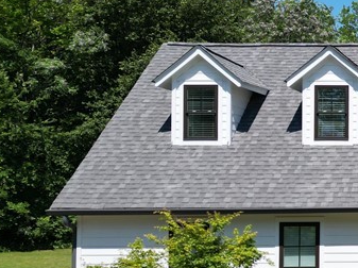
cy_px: 155
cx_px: 496
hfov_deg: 23.0
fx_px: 754
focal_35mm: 73
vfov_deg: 20.1
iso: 200
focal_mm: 6.72
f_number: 1.7
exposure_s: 1/4000
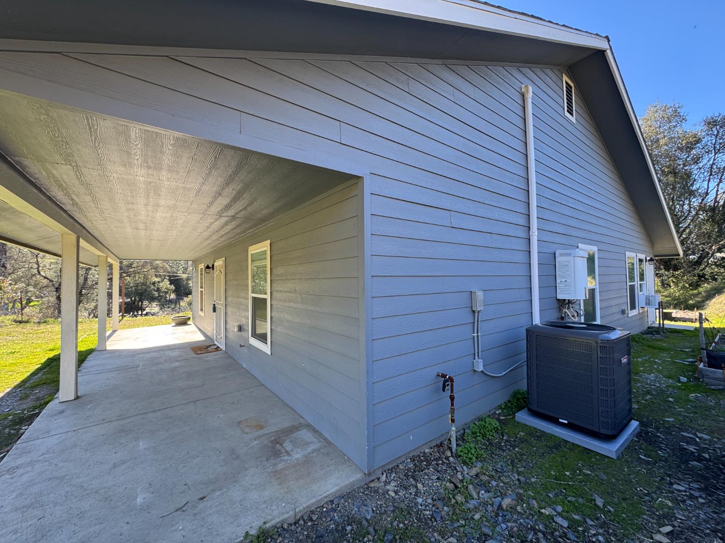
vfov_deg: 85.7
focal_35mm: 14
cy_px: 272
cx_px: 362
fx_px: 293
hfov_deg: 102.1
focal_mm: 2.22
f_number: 2.2
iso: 40
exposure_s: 1/176
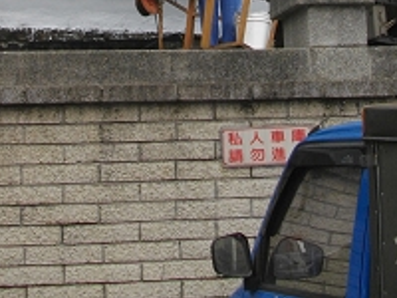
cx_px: 107
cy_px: -123
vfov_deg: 14.5
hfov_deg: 20.3
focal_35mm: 96
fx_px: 1101
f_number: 2.9
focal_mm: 5.7
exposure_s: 1/400
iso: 100
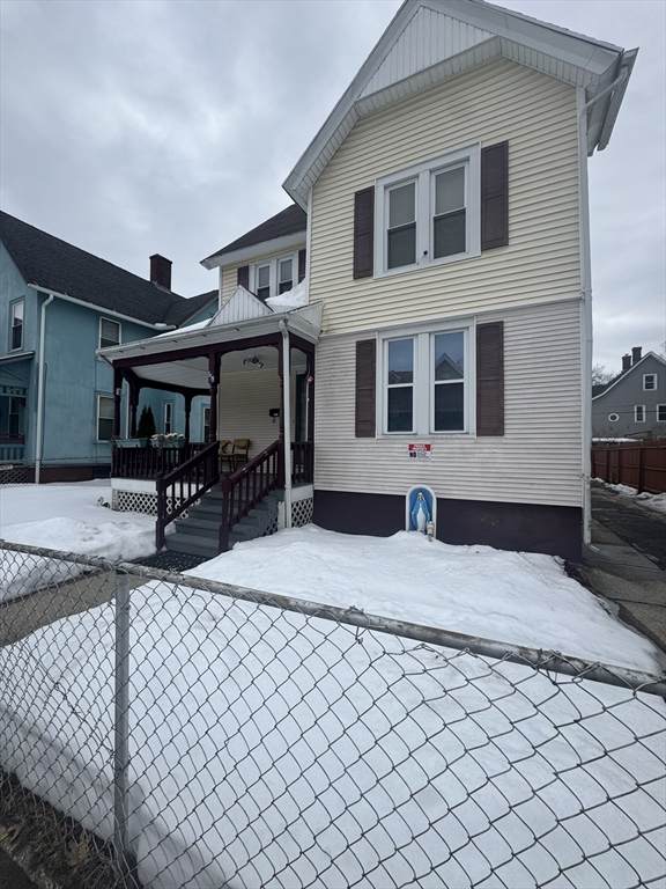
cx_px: 333
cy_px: 444
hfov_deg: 85.7
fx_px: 359
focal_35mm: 14
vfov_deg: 102.1
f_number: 2.2
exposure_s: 1/1748
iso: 50
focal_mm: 2.22
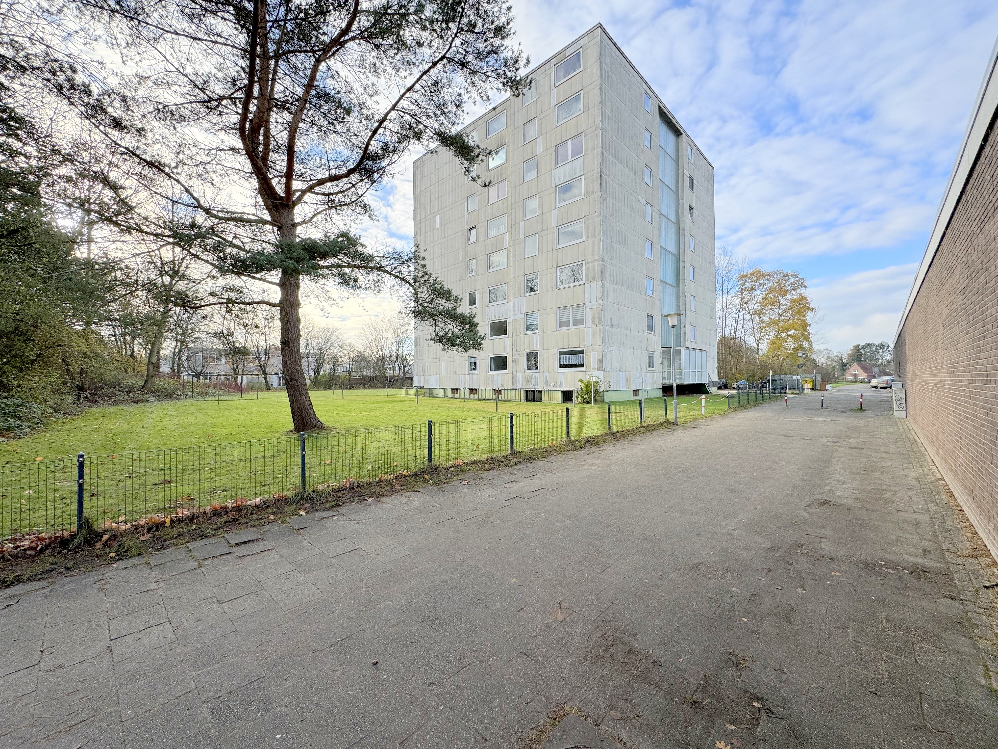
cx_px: 499
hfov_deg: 102.1
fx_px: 404
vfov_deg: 85.7
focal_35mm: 14
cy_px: 374
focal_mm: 2.22
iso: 40
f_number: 2.2
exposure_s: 1/591
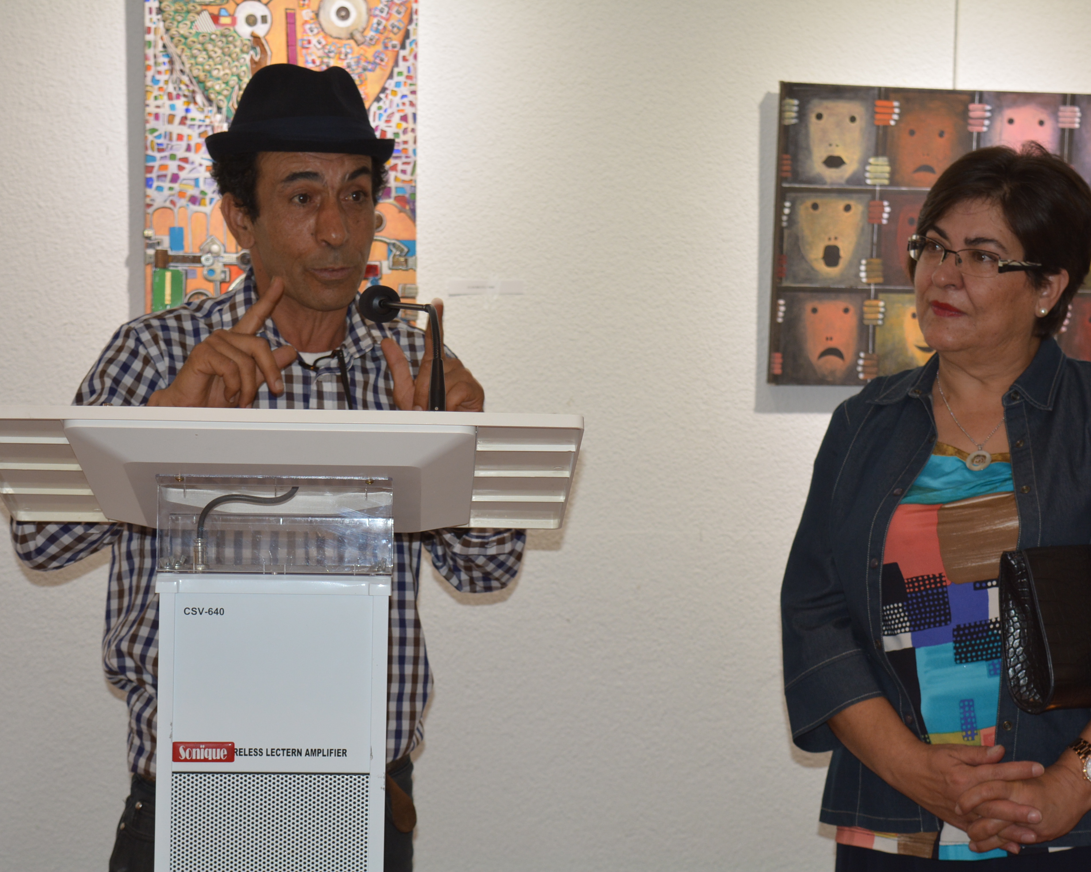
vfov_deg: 18.7
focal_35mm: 82
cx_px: 589
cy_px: 431
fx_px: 2648
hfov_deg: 23.3
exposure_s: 1/60
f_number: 5.3
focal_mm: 48
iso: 450
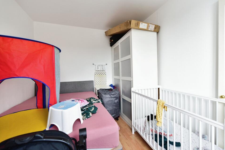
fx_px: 94
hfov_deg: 100.4
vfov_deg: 77.3
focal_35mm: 15
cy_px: 75
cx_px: 115
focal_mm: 14
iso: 400
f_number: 4.8
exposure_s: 1/90
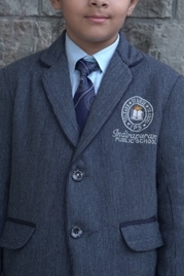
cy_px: 71
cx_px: 107
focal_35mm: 112
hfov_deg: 12.2
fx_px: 857
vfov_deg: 18.1
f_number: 7.1
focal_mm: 67
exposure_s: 1/125
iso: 400
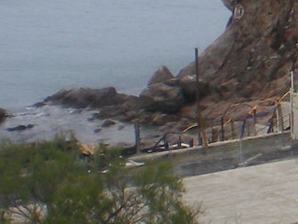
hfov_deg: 10.3
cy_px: -163
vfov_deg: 7.9
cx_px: 486
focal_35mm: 183
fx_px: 1575
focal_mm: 6.3
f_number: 4.6
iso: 80
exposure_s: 1/640
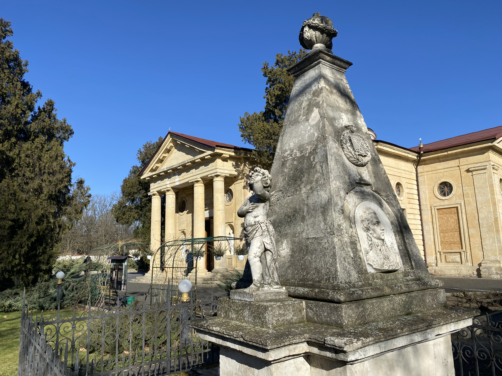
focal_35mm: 26
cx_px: 251
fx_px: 377
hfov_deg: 67.3
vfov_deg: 53.1
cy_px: 188
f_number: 1.8
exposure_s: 1/3401
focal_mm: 4.25
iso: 32
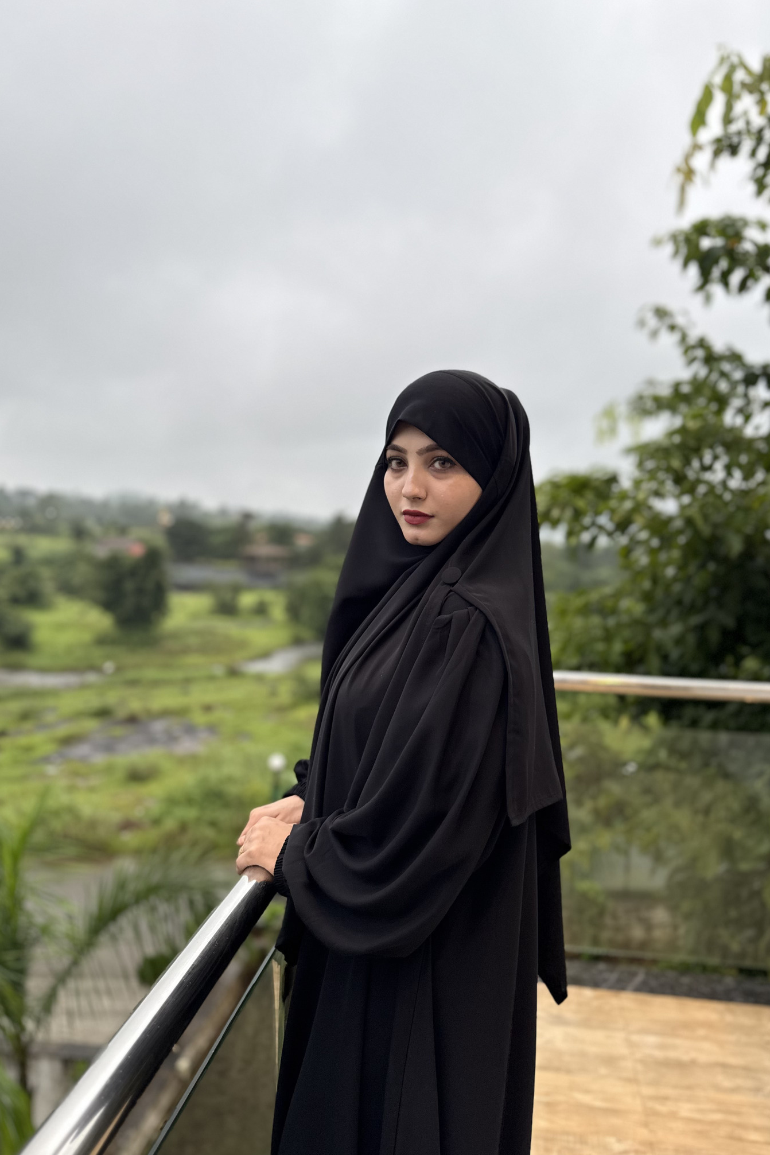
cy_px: 578
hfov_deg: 51.3
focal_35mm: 25
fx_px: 802
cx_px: 396
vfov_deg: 71.5
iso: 125
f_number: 1.78
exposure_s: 1/121
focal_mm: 6.76
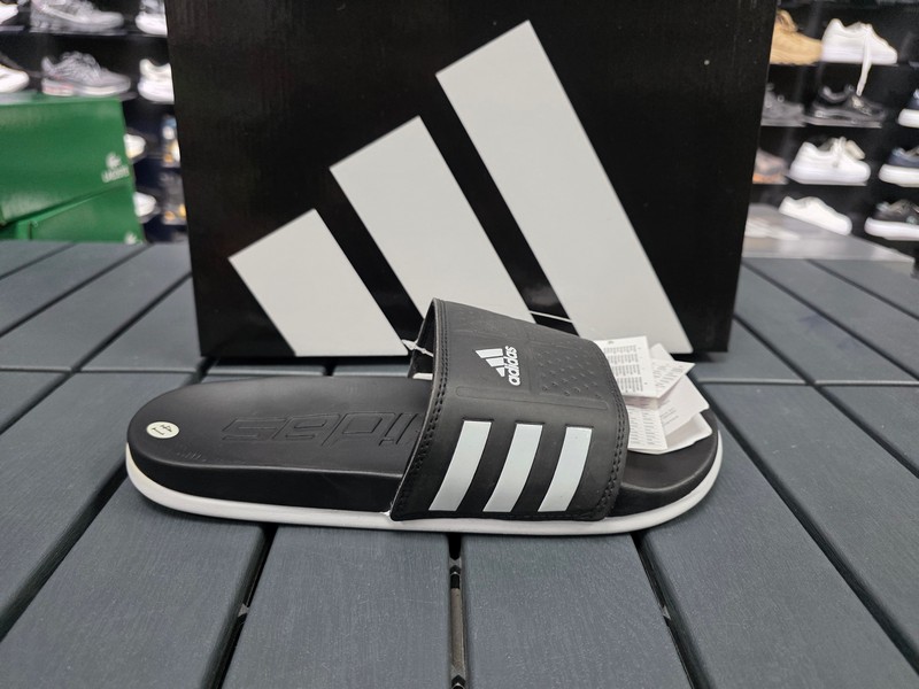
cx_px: 460
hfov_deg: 73.9
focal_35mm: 23
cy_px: 344
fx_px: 611
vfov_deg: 58.9
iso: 320
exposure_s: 1/100
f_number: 1.7
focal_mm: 6.3
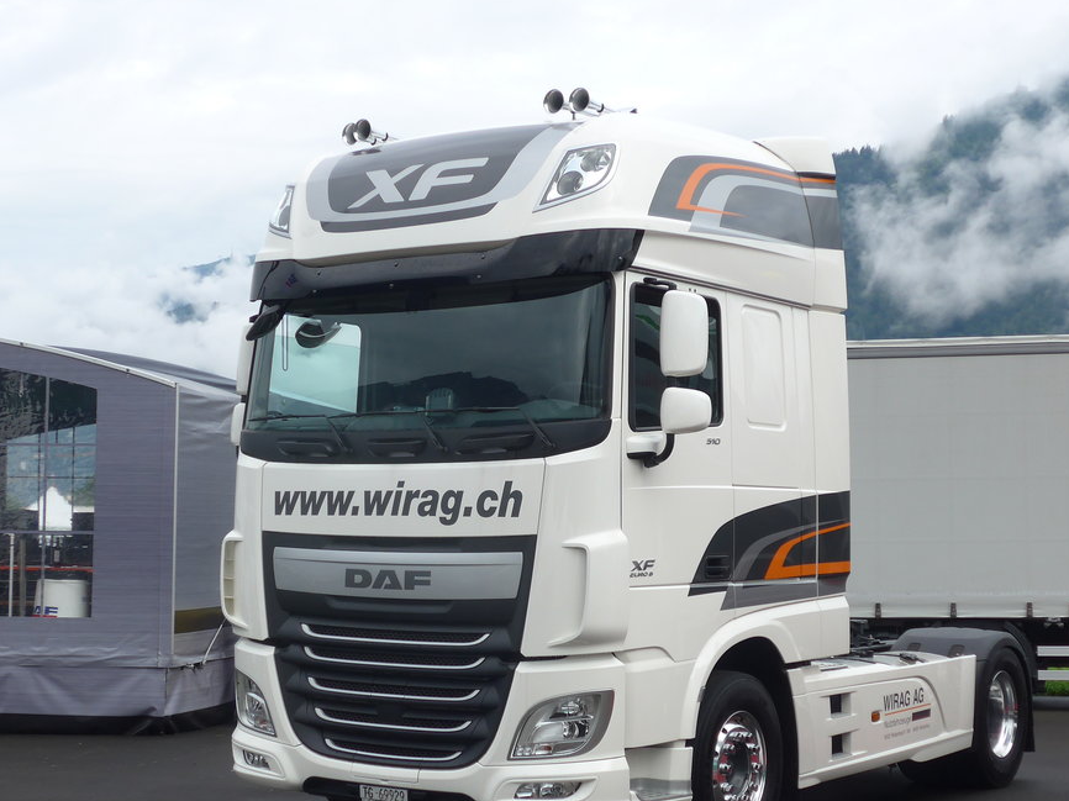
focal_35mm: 61
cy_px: 489
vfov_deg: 24.0
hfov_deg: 31.7
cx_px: 522
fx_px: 1883
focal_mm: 9
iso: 80
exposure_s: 1/640
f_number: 2.8
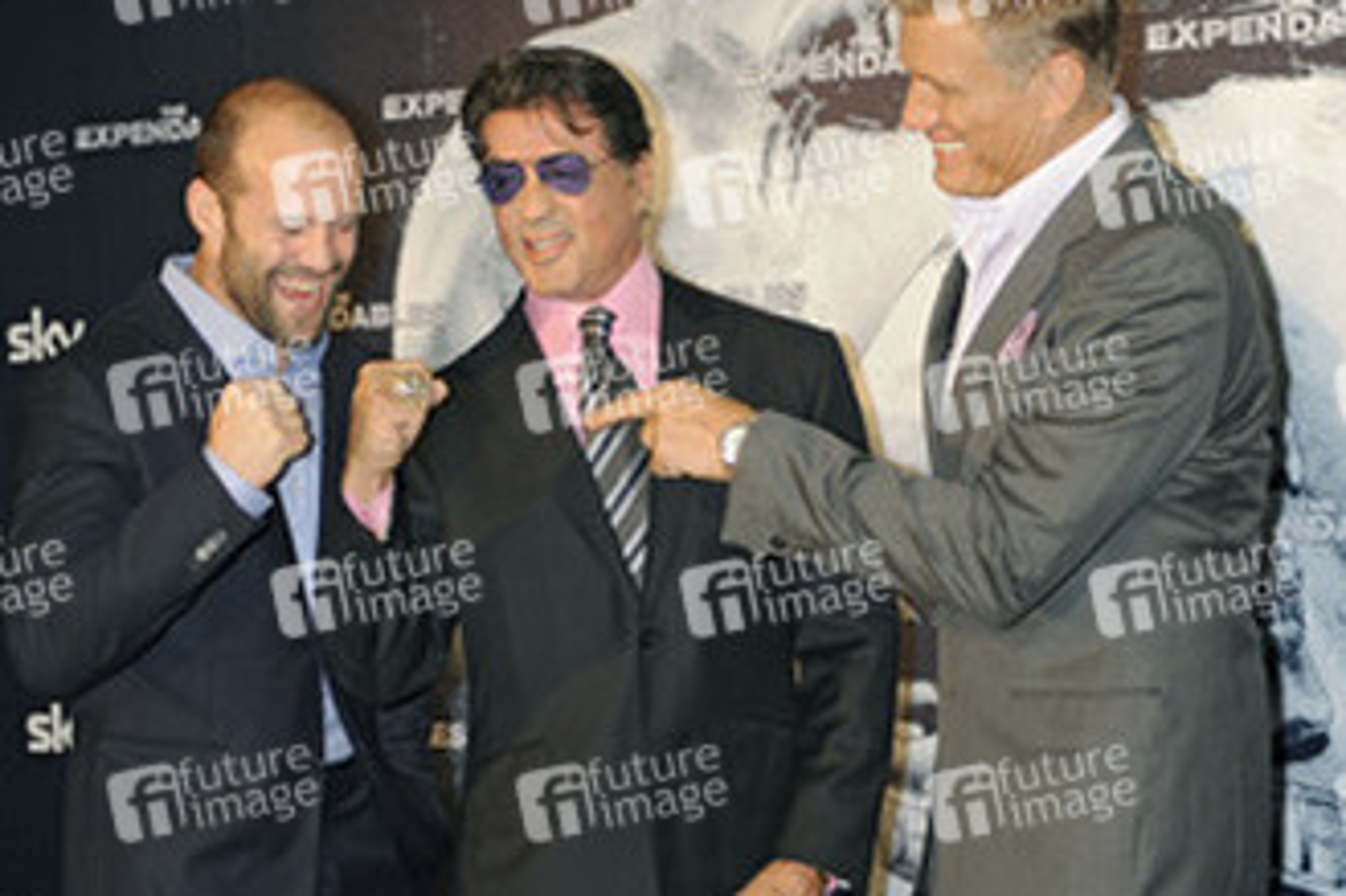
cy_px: 487
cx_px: 677
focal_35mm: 96
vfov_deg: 14.2
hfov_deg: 21.3
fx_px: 3587
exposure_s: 1/160
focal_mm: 70
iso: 640
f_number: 4.5
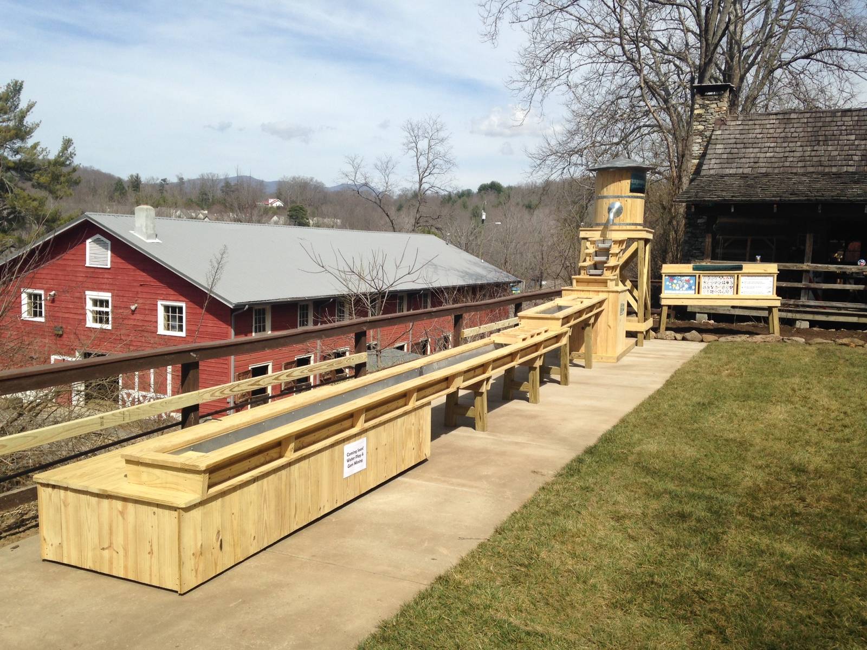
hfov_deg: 55.4
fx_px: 827
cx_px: 434
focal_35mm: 33
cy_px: 325
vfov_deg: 42.9
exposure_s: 1/2008
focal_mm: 4.12
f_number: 2.4
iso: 50
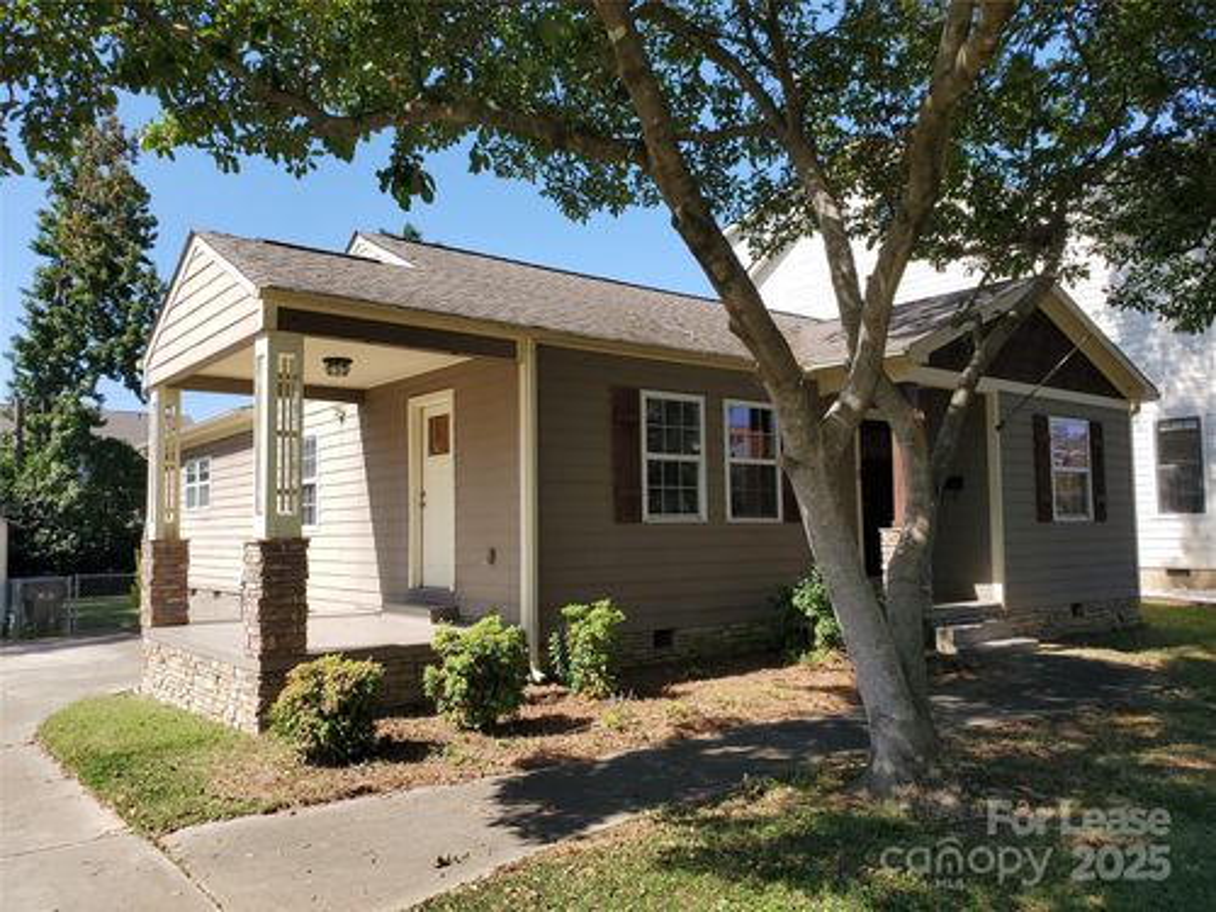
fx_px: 913
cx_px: 608
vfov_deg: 53.1
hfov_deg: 67.3
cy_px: 456
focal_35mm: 26
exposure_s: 1/873
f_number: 2.4
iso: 50
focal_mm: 4.3
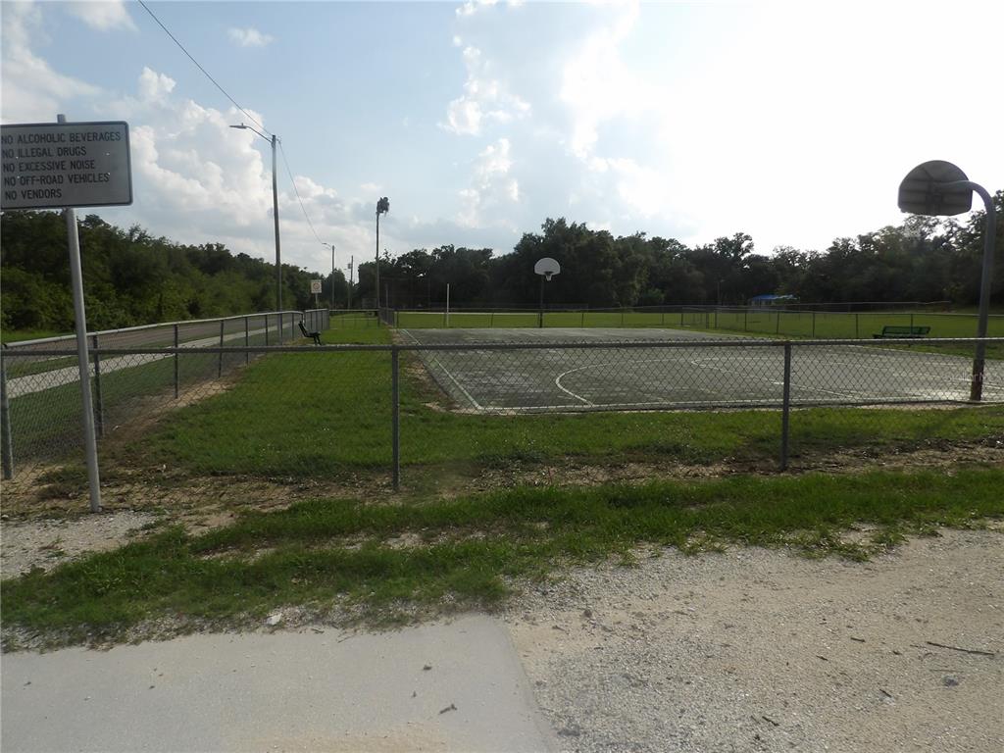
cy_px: 376
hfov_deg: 71.6
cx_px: 502
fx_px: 696
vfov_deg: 56.8
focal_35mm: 24
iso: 100
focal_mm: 4.3
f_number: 4.6
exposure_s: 1/756
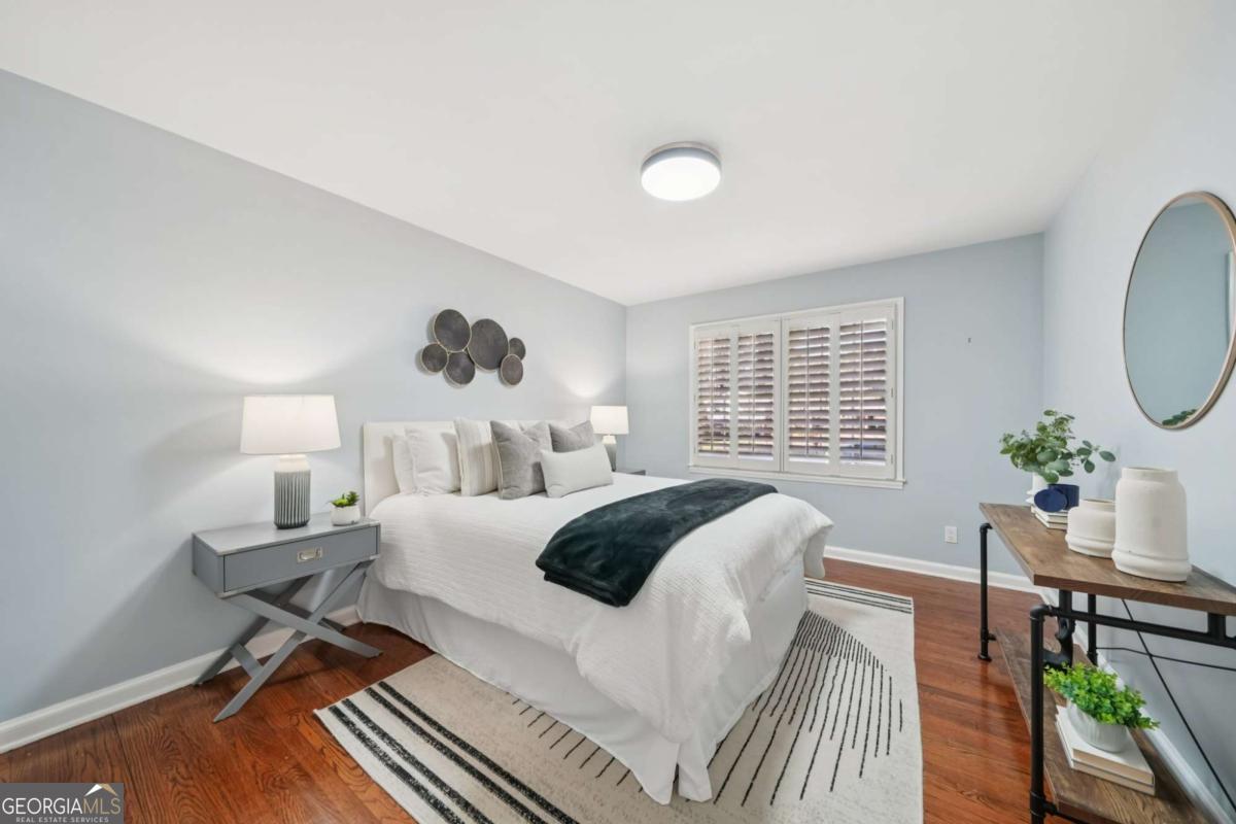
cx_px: 618
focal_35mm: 12
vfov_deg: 90.0
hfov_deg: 112.6
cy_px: 412
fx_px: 412
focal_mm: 12
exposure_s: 1/10
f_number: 8
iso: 400
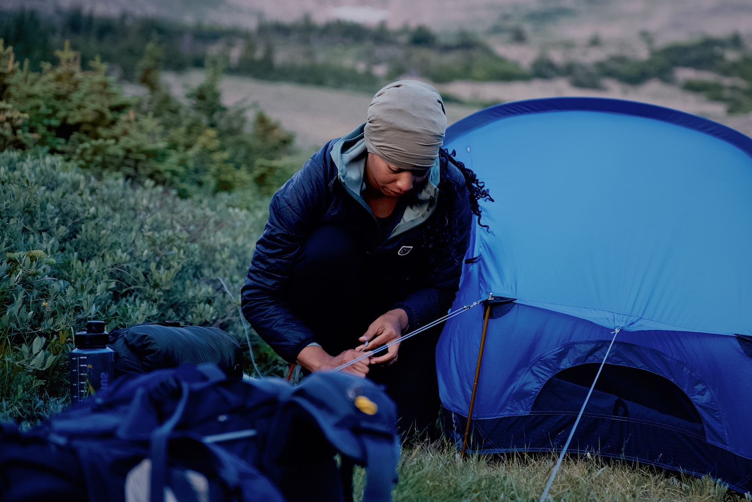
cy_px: 202
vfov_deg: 16.1
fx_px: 1776
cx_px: 452
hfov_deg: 23.9
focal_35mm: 85
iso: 1250
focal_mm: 70
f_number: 2.8
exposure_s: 1/320
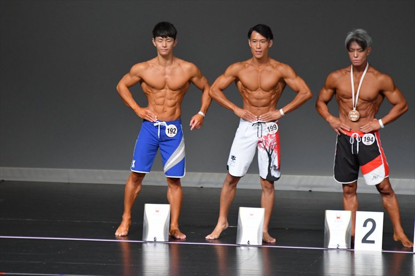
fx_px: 3975
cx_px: 208
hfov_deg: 6.0
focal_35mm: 345
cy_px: 138
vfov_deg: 4.0
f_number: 5.6
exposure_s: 1/400
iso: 5000
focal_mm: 230
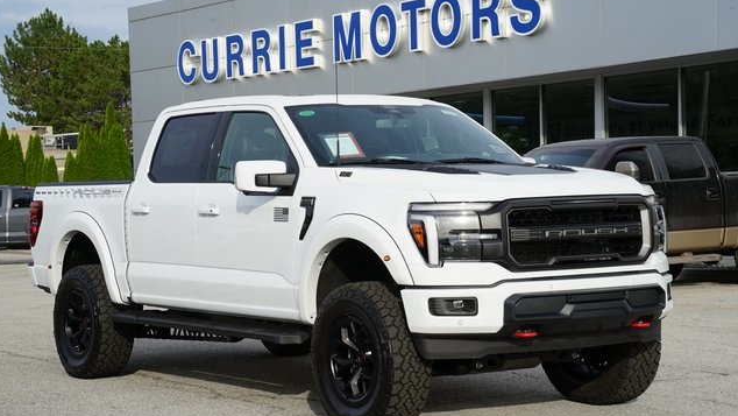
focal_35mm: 74
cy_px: 211
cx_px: 367
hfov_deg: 28.6
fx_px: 1448
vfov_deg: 16.3
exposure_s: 1/100
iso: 100
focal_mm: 70
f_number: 13
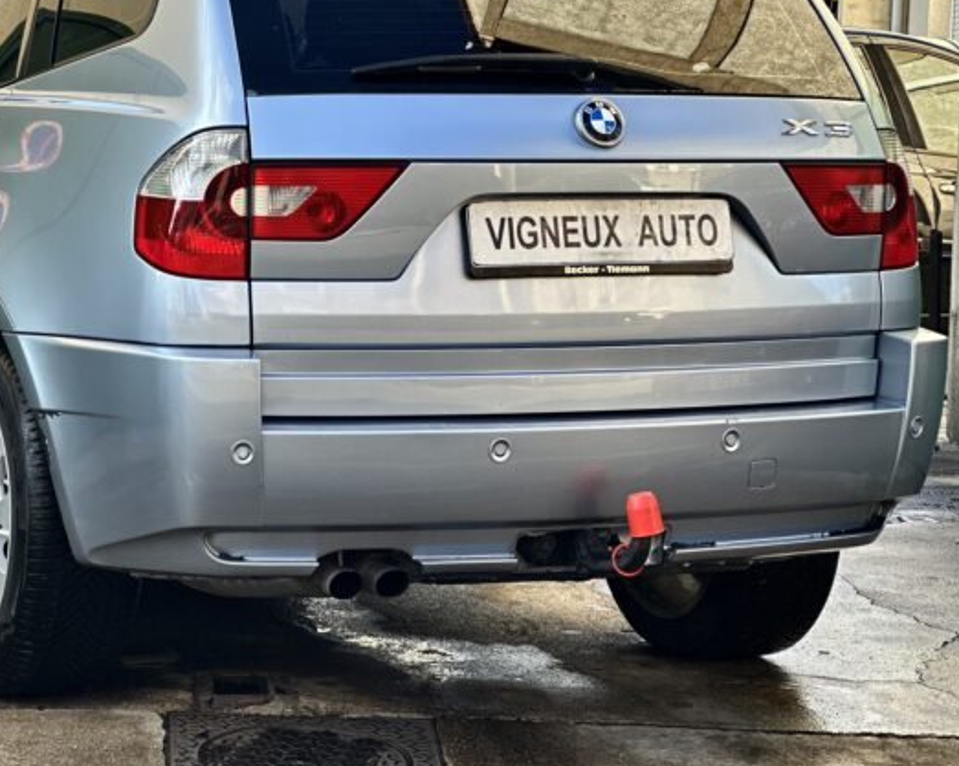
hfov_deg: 16.7
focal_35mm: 115
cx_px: 268
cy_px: 258
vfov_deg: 13.4
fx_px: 3263
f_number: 2.8
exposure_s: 1/121
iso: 32
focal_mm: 9
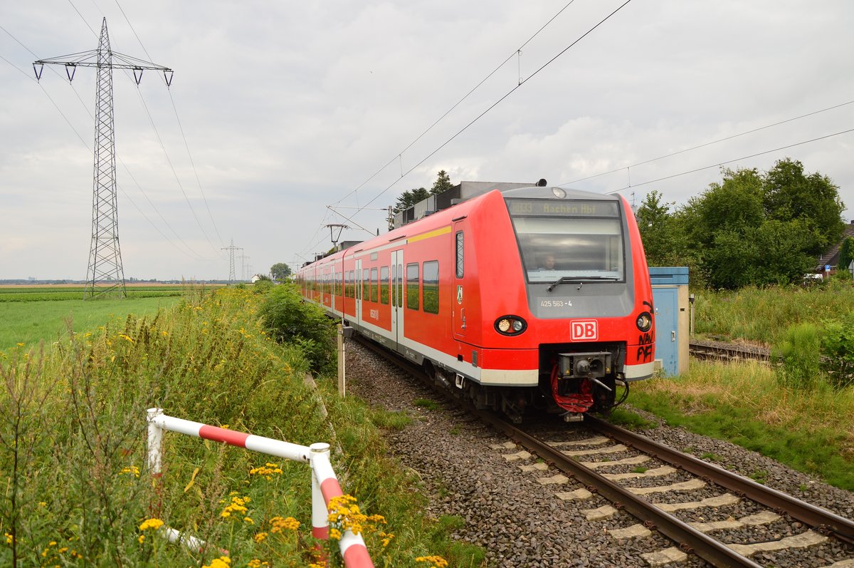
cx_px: 427
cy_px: 284
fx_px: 640
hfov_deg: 67.4
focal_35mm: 27
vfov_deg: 47.8
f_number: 5.6
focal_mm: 18
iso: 200
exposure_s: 1/640
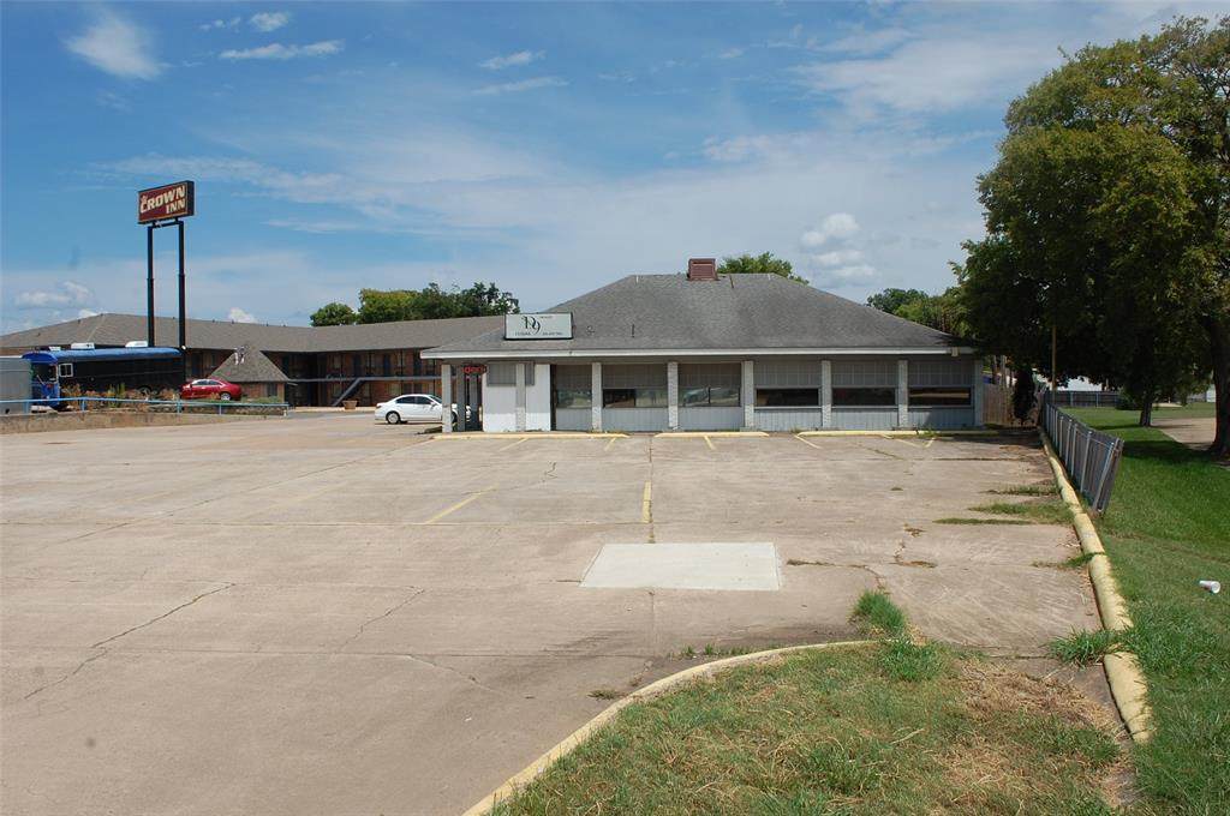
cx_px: 615
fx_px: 921
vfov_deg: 47.8
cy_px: 408
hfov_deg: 67.4
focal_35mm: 27
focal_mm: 18
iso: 200
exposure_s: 1/400
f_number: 10
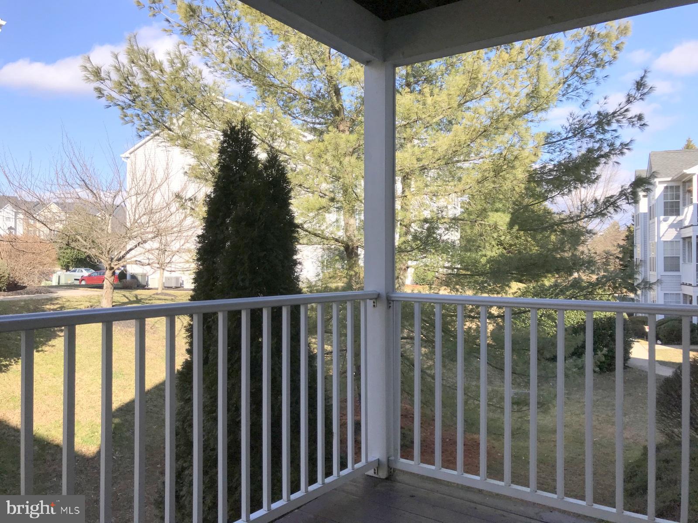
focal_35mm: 28
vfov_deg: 49.7
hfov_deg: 63.4
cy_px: 262
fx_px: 565
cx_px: 349
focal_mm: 3.99
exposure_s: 1/2179
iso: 20
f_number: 1.8
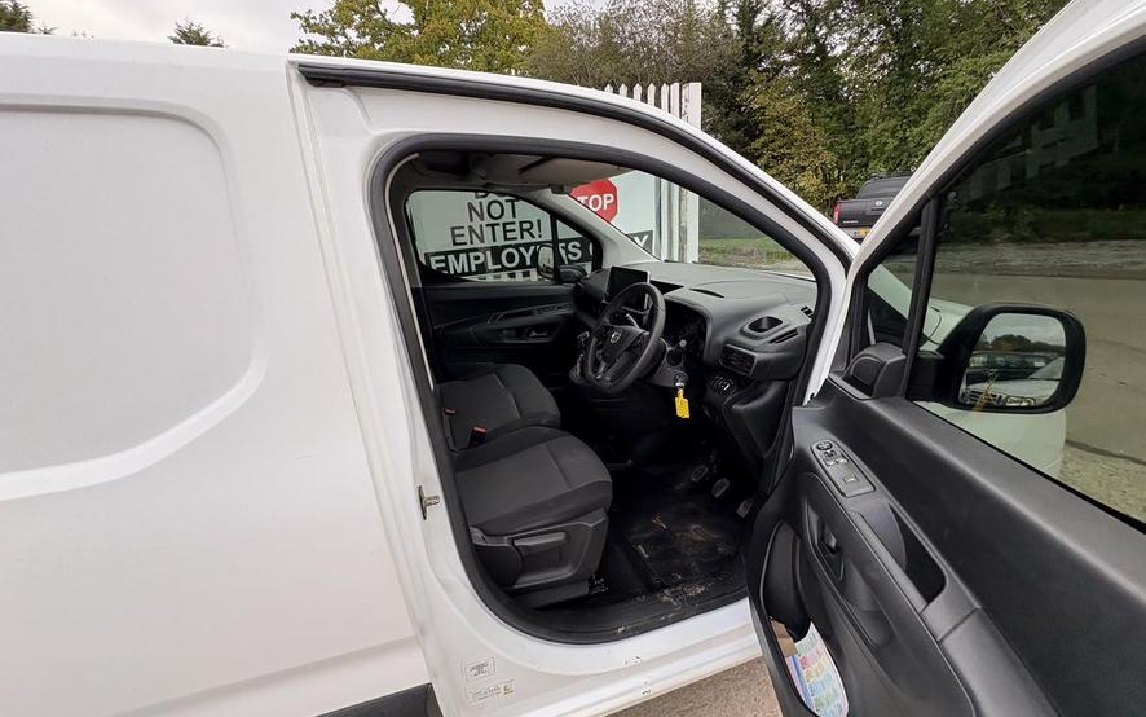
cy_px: 366
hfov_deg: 101.5
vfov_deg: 74.8
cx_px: 569
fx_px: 469
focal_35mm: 15
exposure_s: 1/116
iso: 40
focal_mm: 2.22
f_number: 2.2
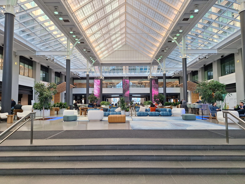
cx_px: 122
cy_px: 92
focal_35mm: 23
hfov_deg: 73.9
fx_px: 163
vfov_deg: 58.9
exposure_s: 1/199
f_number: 1.8
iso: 40
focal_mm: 5.54
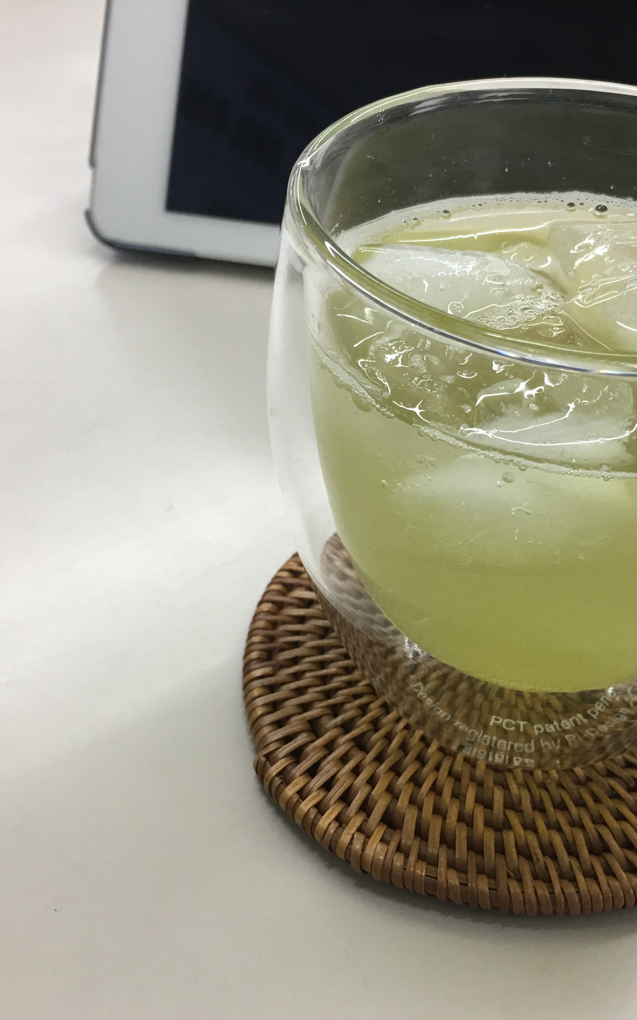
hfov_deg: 30.3
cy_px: 522
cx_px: 437
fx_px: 1167
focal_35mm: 42
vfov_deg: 47.2
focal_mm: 4.15
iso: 25
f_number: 2.2
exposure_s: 1/30
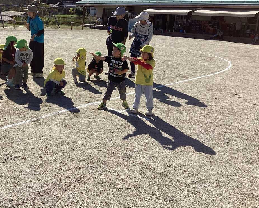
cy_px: 79
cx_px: 89
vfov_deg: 35.5
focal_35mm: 42
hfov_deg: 43.3
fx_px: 322
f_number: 2.4
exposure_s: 1/1942
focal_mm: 3.3
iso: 25
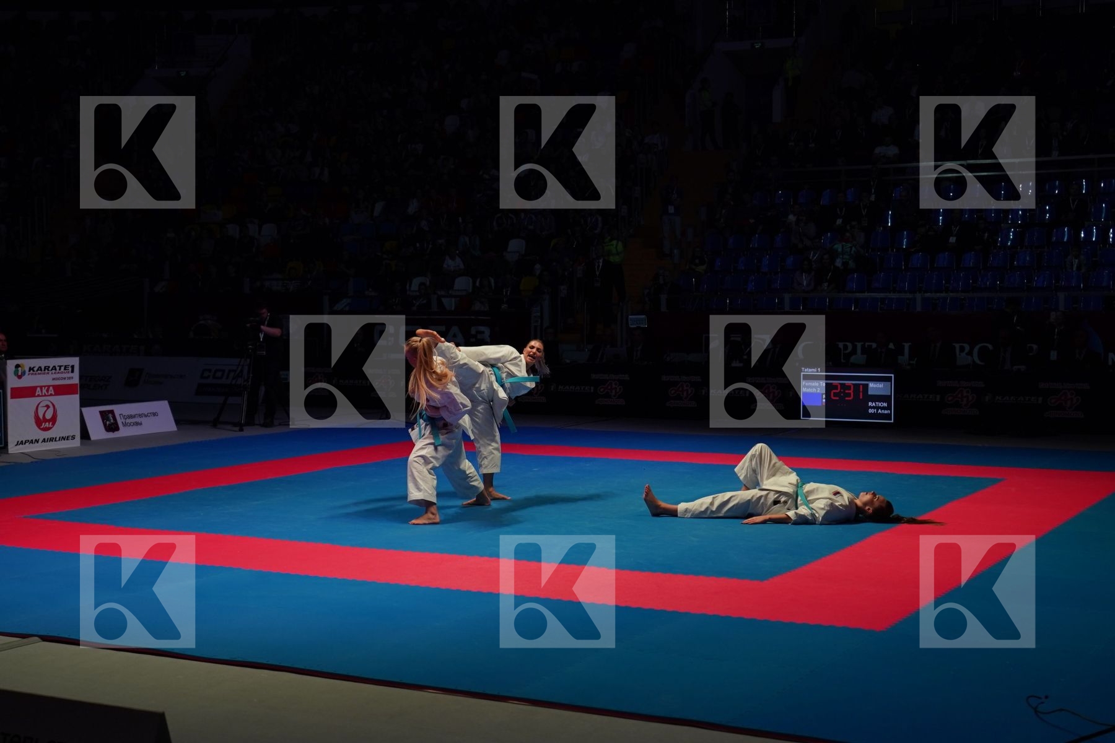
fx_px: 1610
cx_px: 558
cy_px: 372
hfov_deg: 38.2
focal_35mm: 52
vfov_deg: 26.0
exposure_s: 1/500
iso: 320
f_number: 2.8
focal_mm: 35
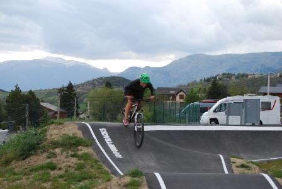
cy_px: 94
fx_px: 824
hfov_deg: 19.4
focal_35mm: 105
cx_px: 141
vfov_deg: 13.1
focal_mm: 70
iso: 200
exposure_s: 1/320
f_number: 4.5
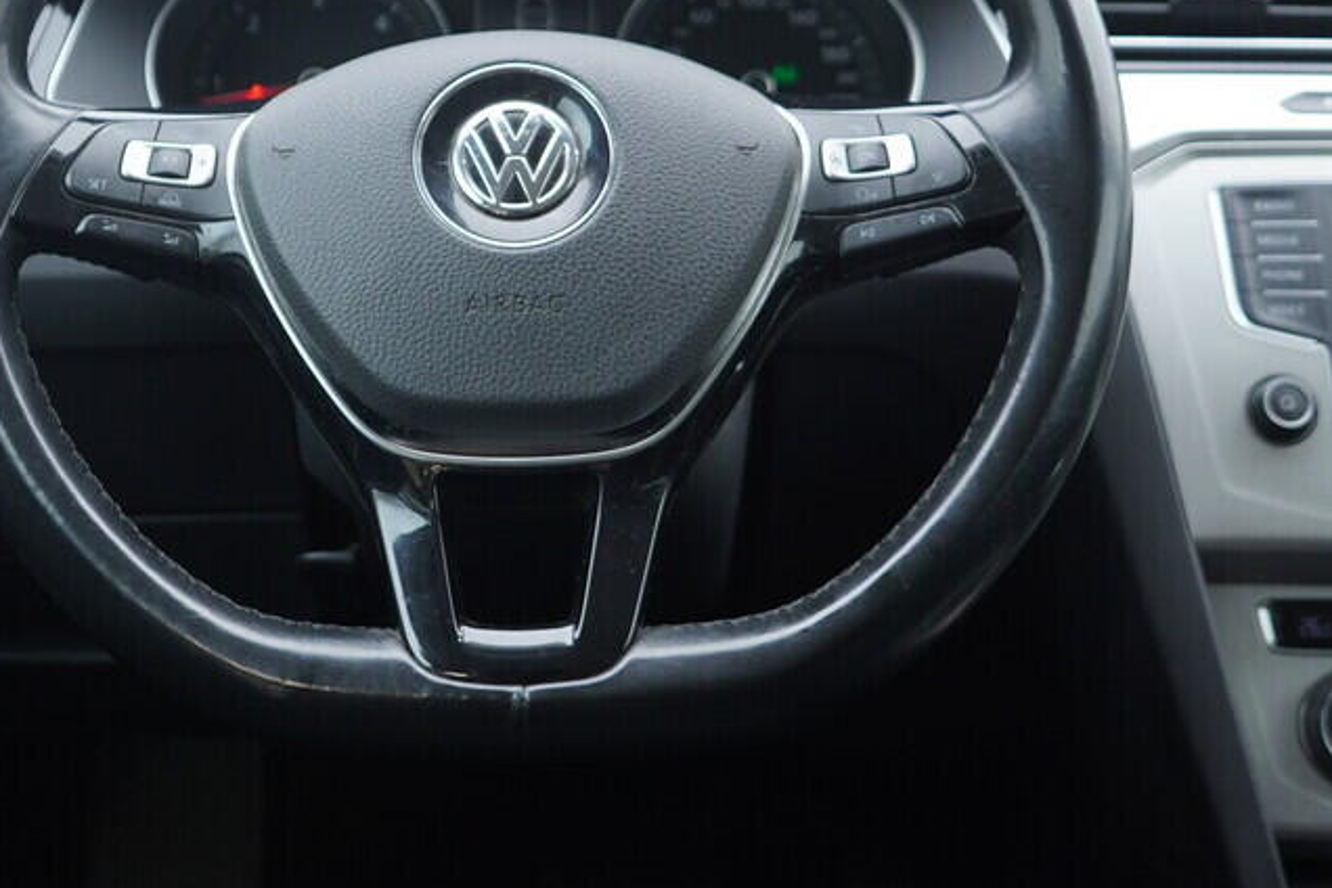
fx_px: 2146
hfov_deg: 34.4
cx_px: 547
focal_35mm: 58
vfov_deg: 23.1
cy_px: 219
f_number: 2.8
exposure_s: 1/40
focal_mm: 24
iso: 200
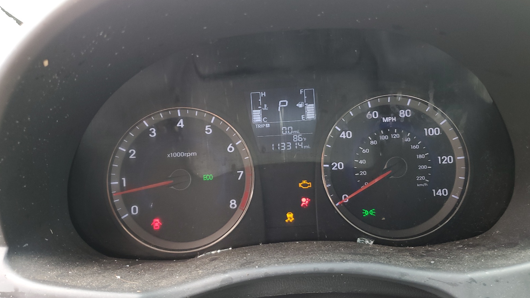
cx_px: 269
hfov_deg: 66.1
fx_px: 408
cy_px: 148
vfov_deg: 40.2
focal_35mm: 29
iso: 61
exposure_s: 1/60.2
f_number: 1.5
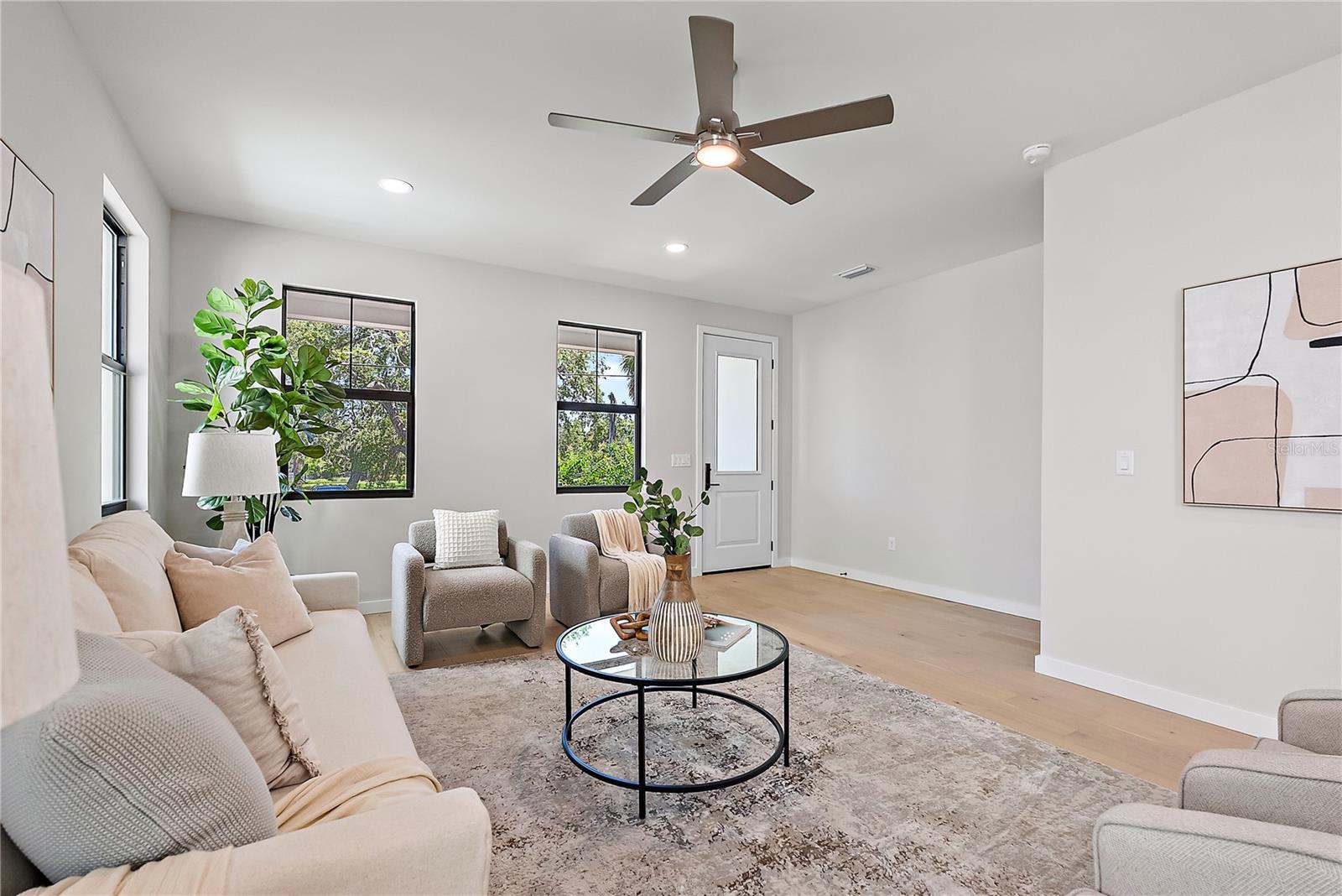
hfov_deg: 96.7
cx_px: 671
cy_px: 448
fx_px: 597
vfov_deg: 73.8
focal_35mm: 16
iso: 1600
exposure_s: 1/125
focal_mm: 16
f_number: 6.3
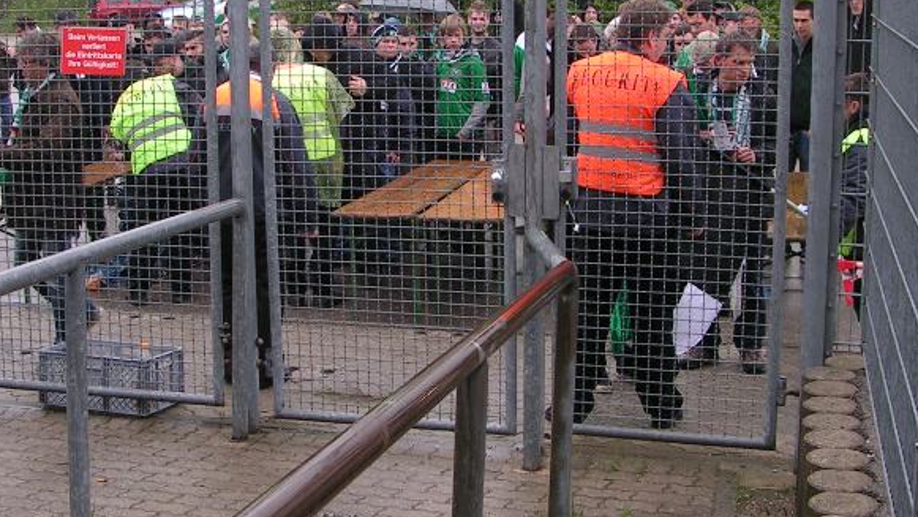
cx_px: 382
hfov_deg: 36.5
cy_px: 199
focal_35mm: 57
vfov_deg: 21.1
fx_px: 1388
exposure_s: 1/100
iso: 50
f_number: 5.6
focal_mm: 5.8
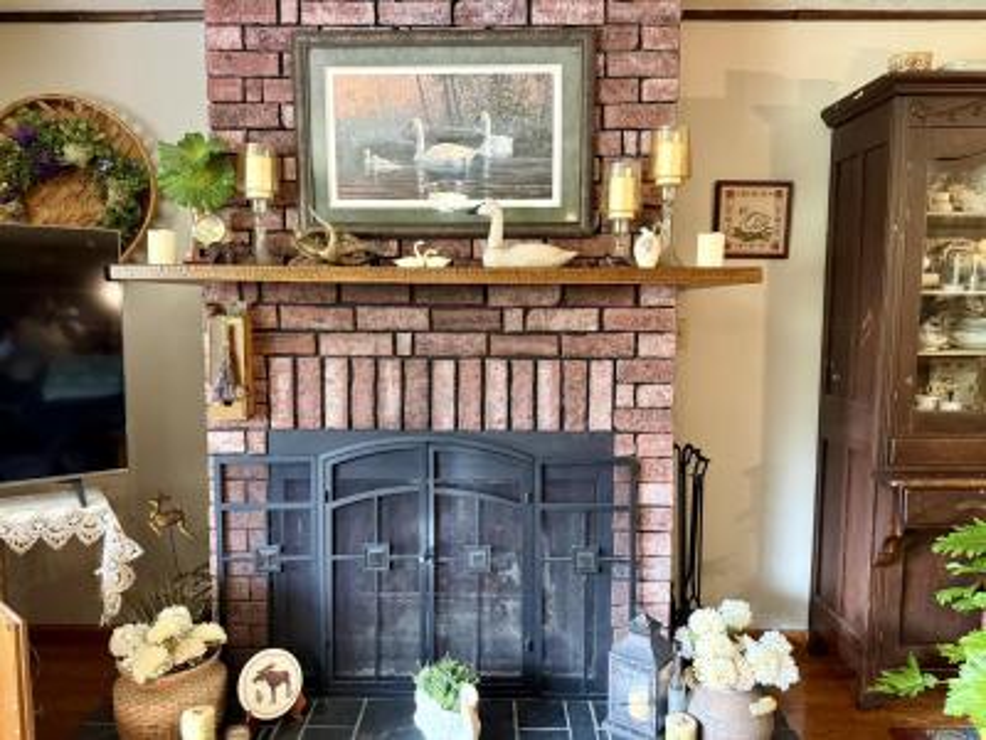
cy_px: 370
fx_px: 684
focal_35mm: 24
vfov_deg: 56.8
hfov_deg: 71.6
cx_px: 493
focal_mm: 6.76
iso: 640
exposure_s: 1/40
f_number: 1.78
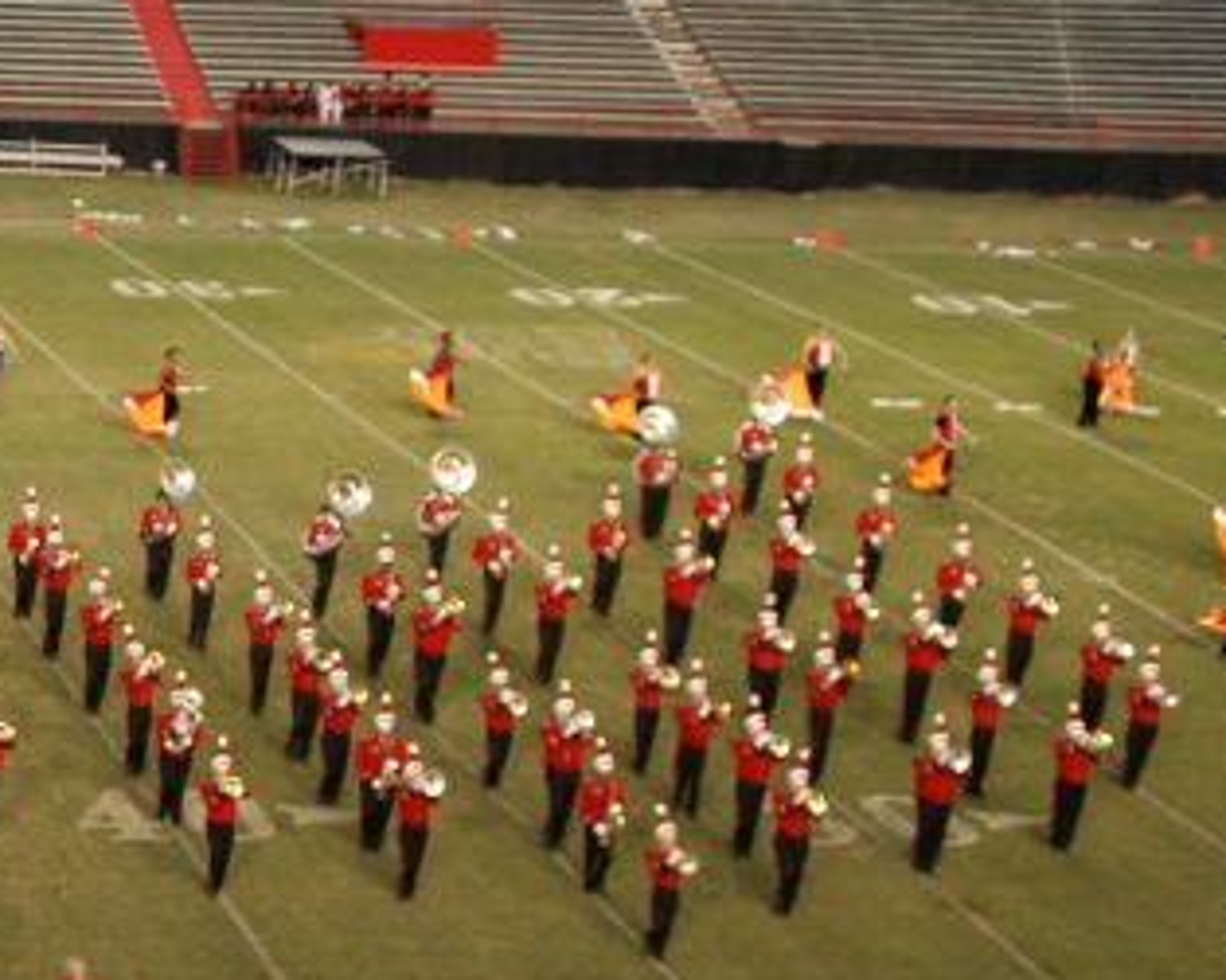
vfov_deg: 15.2
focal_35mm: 101
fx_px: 3664
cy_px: 597
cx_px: -527
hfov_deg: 17.4
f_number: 3.2
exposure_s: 1/60
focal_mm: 22
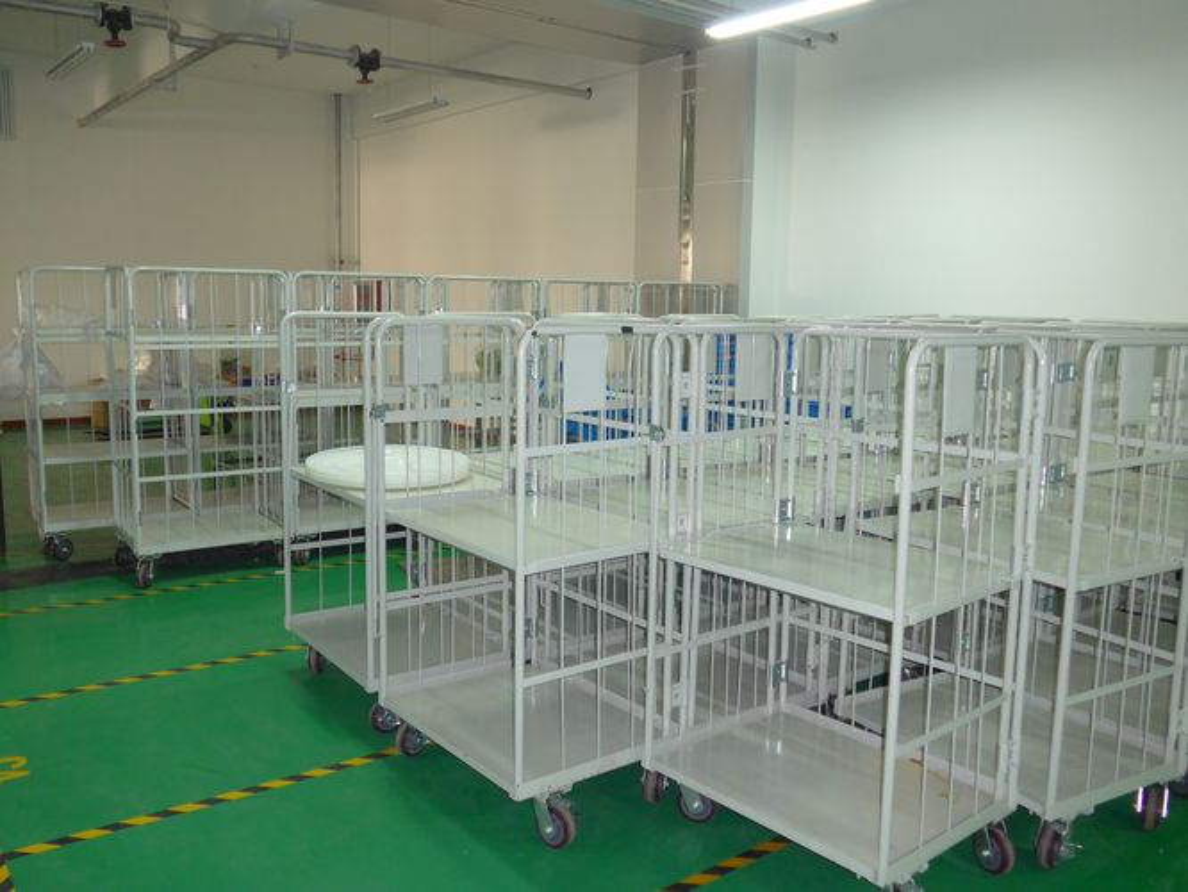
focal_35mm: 29
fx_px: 996
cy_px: 446
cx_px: 594
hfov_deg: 61.6
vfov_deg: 48.3
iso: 400
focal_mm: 6
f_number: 2
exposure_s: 1/60
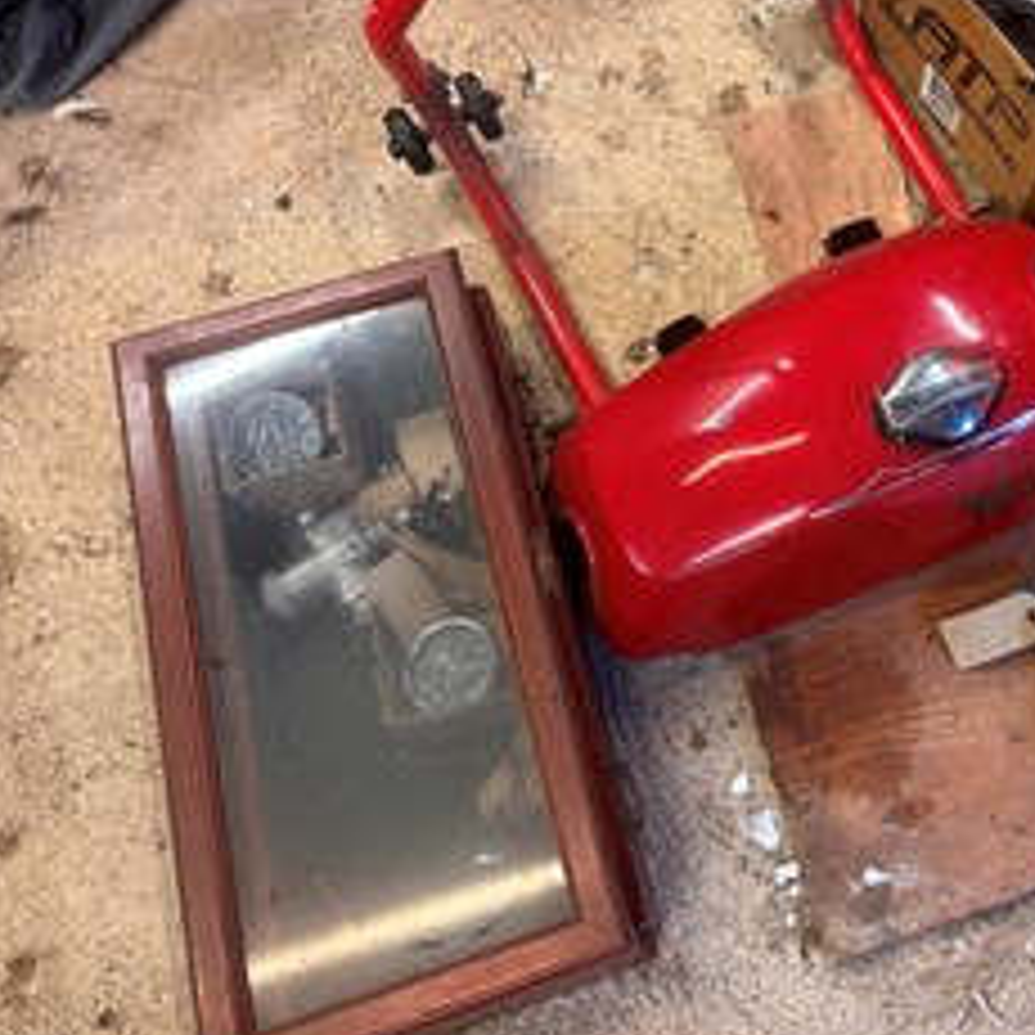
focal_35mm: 40
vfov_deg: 41.6
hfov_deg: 39.5
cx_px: 882
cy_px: 410
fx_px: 1353
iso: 125
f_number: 1.6
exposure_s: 1/50
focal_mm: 5.96
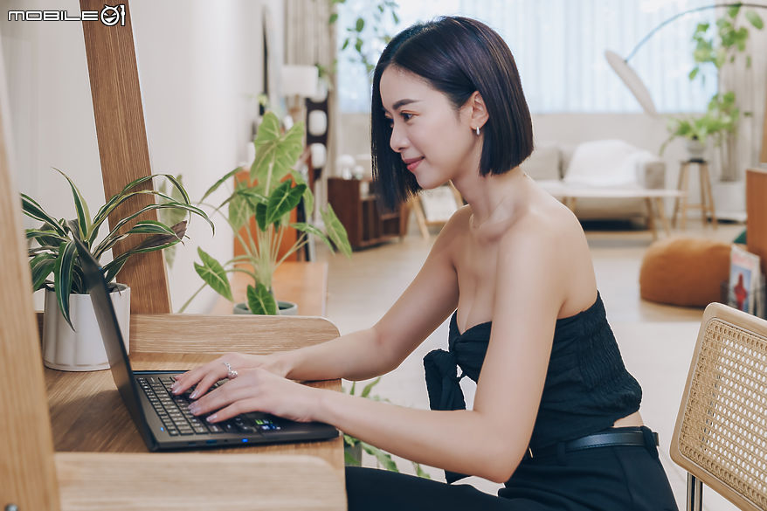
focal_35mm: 50
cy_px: 256
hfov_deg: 39.6
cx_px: 384
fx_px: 1065
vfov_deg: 27.0
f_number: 4
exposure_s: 1/60
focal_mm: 50
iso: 1000
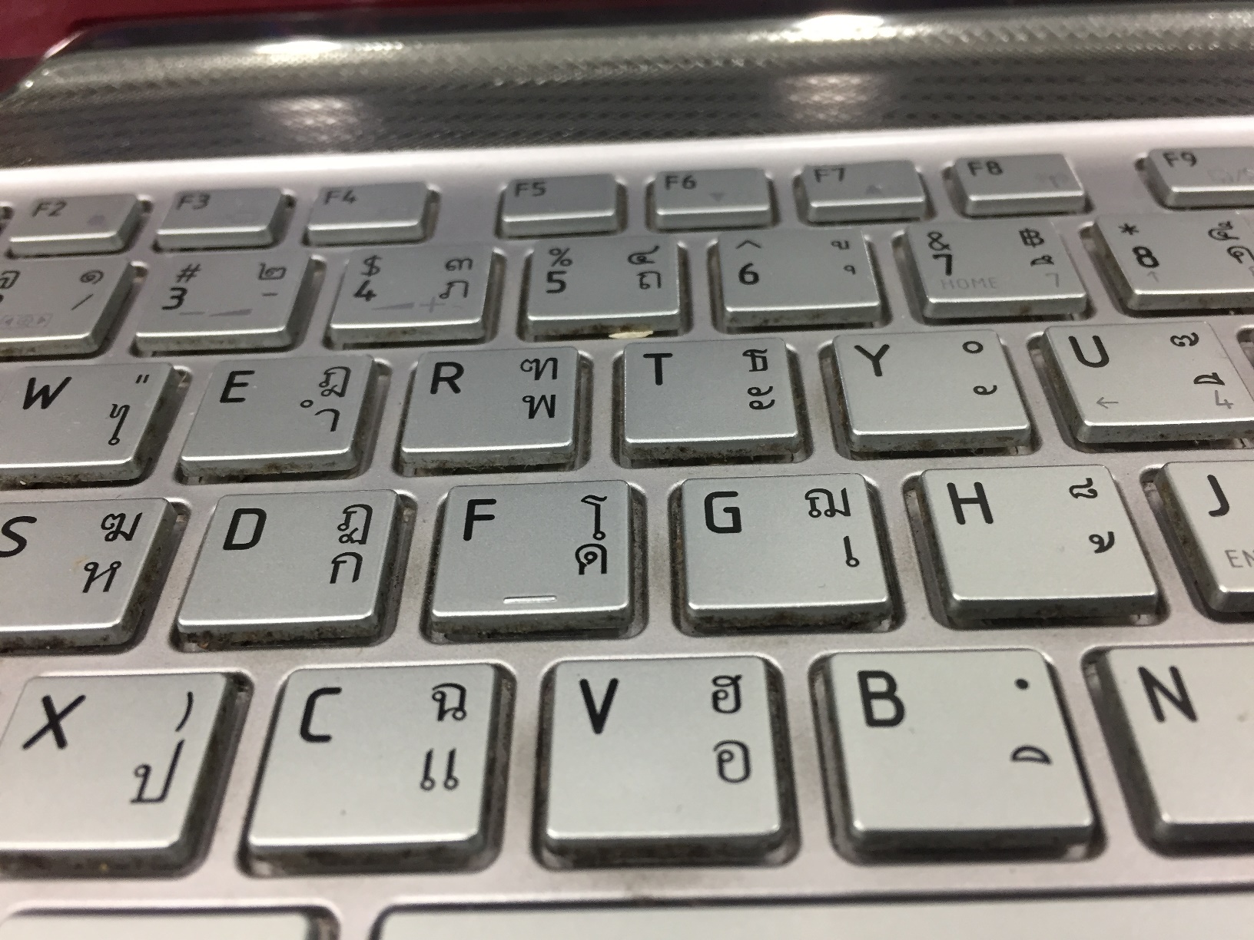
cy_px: 470
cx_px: 627
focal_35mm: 29
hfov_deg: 61.7
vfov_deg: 48.2
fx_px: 1051
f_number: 2.2
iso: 125
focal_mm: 4.15
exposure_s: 1/33
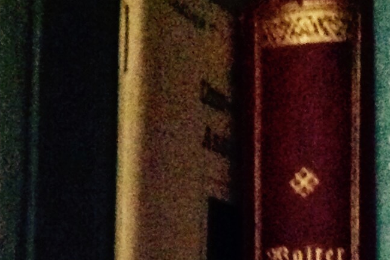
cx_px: 106
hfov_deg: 14.1
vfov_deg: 8.9
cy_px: 540
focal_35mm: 145
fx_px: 1570
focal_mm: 4.28
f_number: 2.4
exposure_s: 1/15
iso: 800
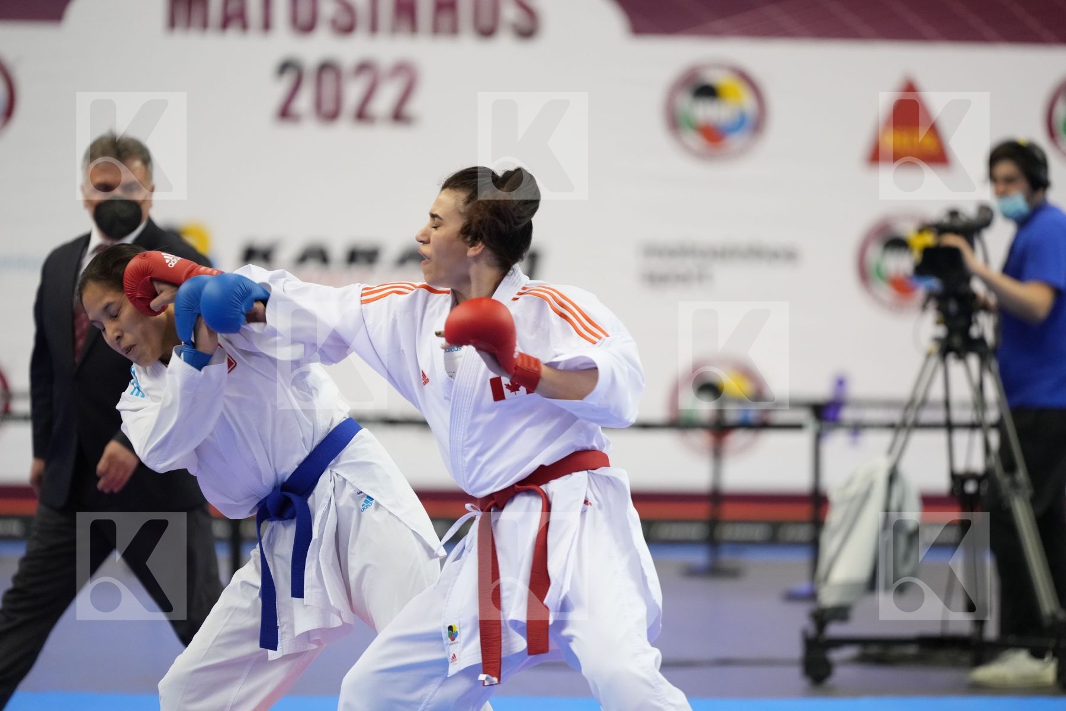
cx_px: 533
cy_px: 356
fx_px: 5922
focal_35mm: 200
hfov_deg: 10.3
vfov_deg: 6.9
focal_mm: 200
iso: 3200
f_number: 2.8
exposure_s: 1/1000
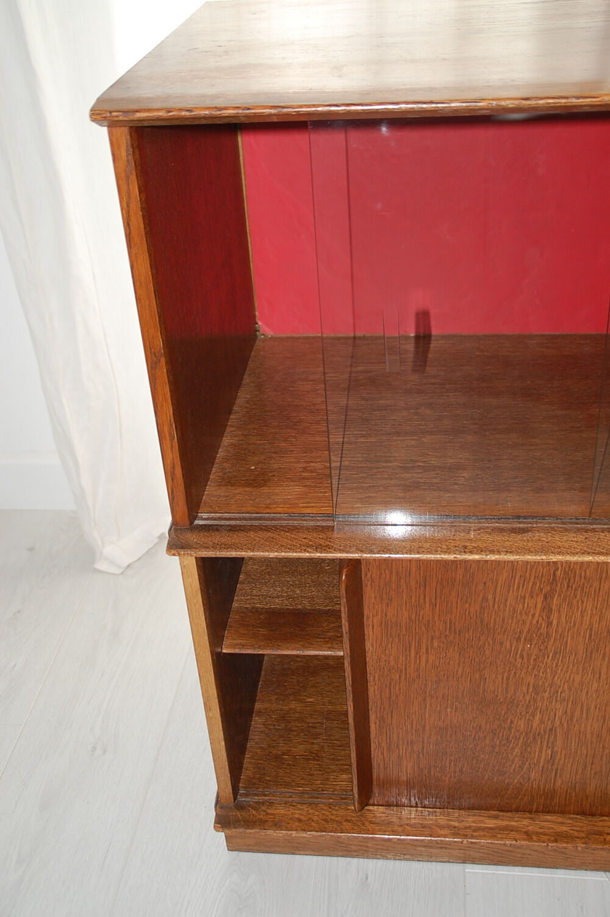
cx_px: 305
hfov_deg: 31.8
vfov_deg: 46.4
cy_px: 458
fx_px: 1069
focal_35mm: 42
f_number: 4
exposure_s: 1/60
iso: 400
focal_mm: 28
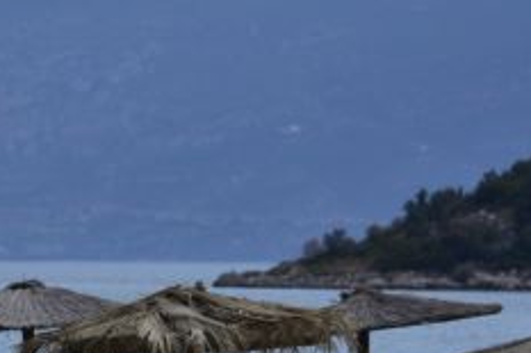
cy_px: 322
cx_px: -46
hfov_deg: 3.7
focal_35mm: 556
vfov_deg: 2.5
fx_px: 8200
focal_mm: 135
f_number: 5.6
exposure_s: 1/640
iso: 100
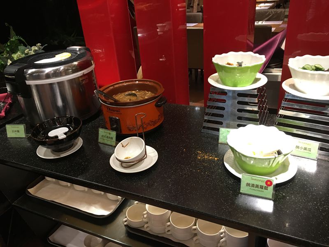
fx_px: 276
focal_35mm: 29
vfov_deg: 48.2
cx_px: 164
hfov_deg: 61.7
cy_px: 124
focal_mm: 4.15
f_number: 2.2
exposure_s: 1/15
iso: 64
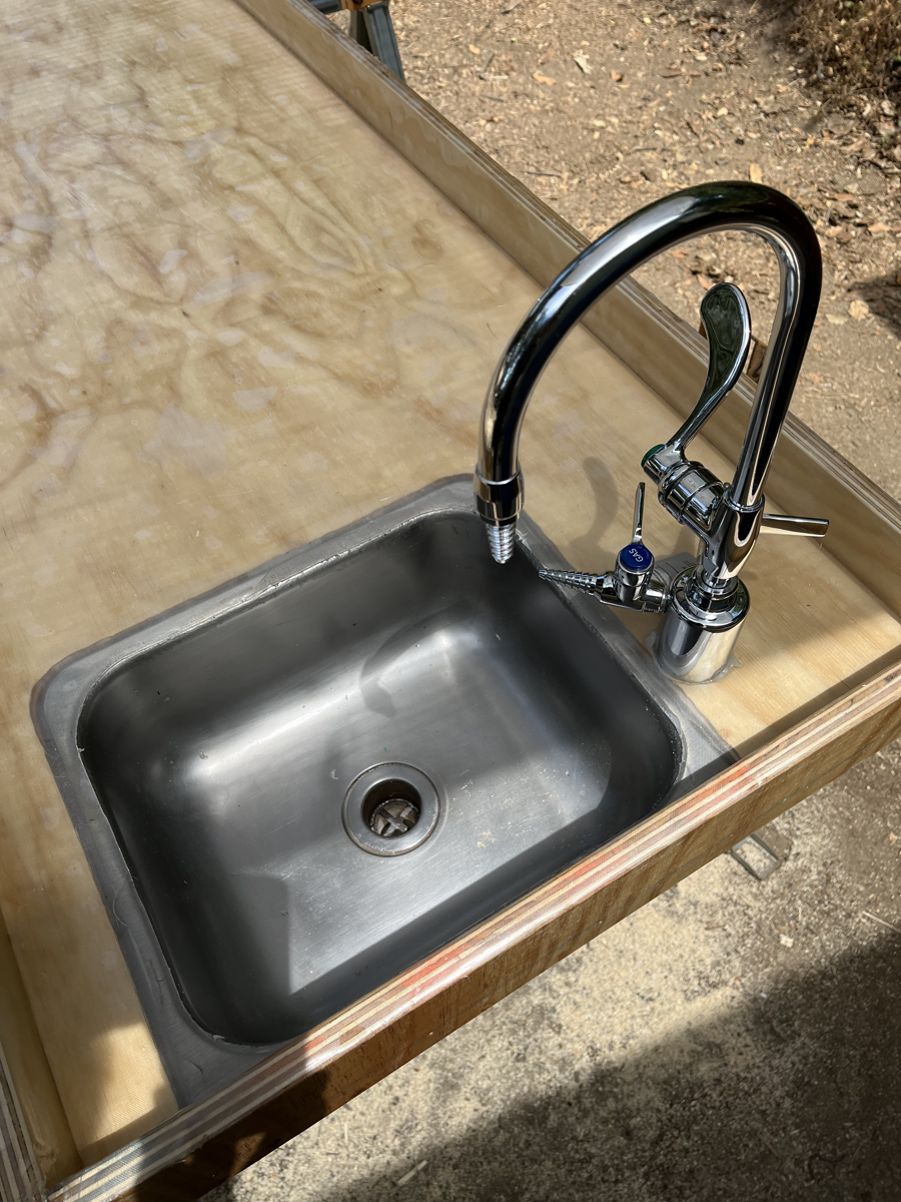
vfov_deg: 67.3
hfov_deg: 53.1
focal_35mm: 26
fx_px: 902
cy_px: 601
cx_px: 450
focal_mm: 5.1
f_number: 1.6
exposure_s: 1/2222
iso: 50
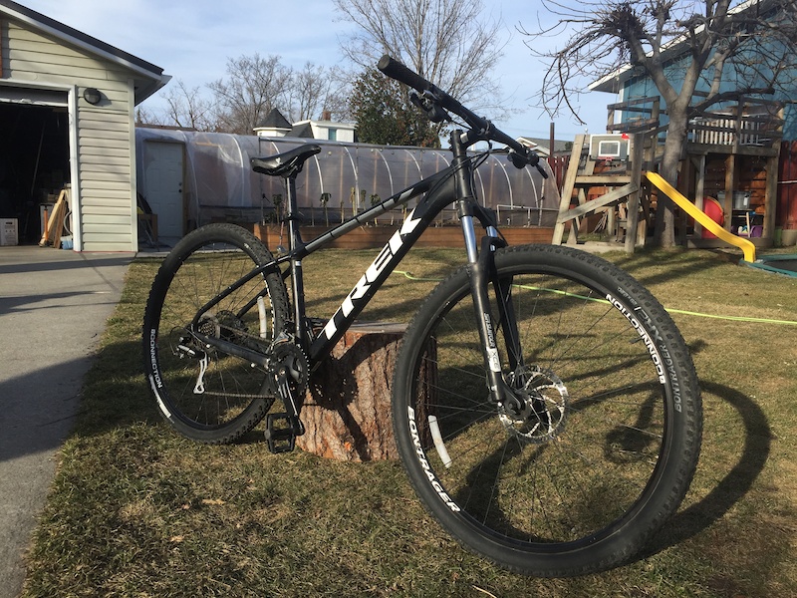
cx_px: 398
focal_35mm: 29
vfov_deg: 48.2
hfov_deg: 61.7
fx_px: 668
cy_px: 299
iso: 32
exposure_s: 1/1236
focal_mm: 4.15
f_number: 2.2
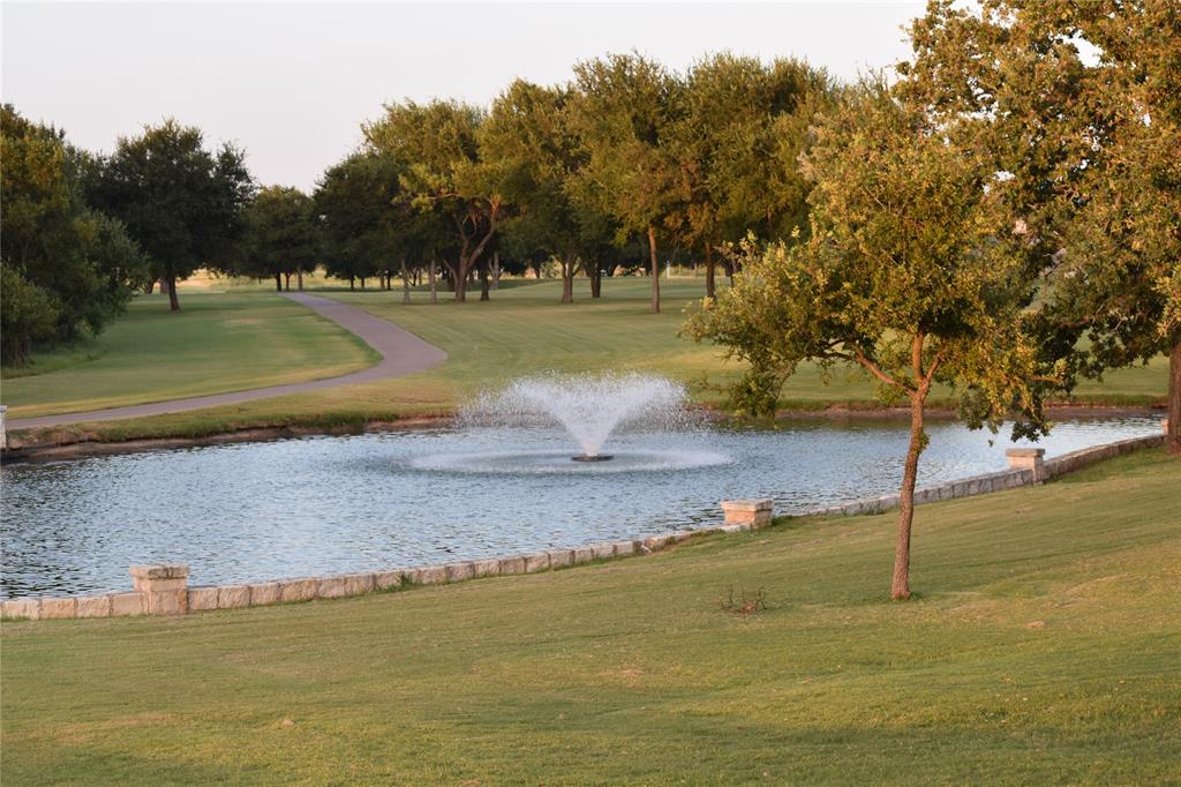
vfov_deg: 16.5
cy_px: 394
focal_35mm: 82
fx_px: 2705
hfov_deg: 24.6
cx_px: 590
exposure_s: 1/160
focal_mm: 55
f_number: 6.3
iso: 400
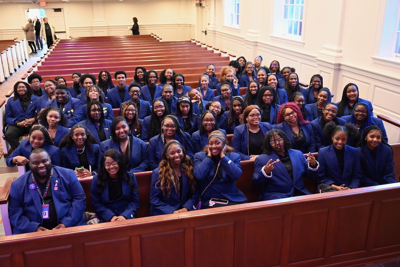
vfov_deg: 37.3
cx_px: 191
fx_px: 395
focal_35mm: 36
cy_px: 135
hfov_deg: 53.7
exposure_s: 1/60
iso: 6400
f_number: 4
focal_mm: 32.5
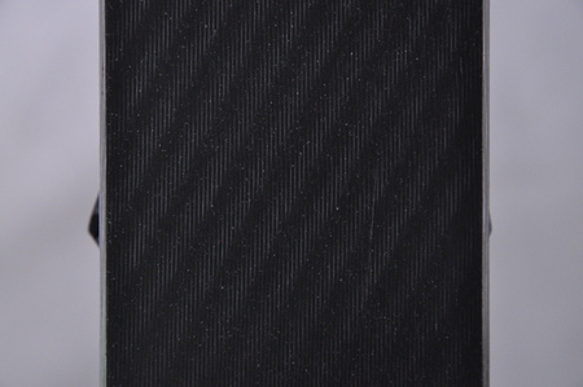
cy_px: 194
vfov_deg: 8.7
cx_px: 292
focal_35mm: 158
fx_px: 2548
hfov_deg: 13.1
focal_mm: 105
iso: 3200
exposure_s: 1/125
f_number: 9.5
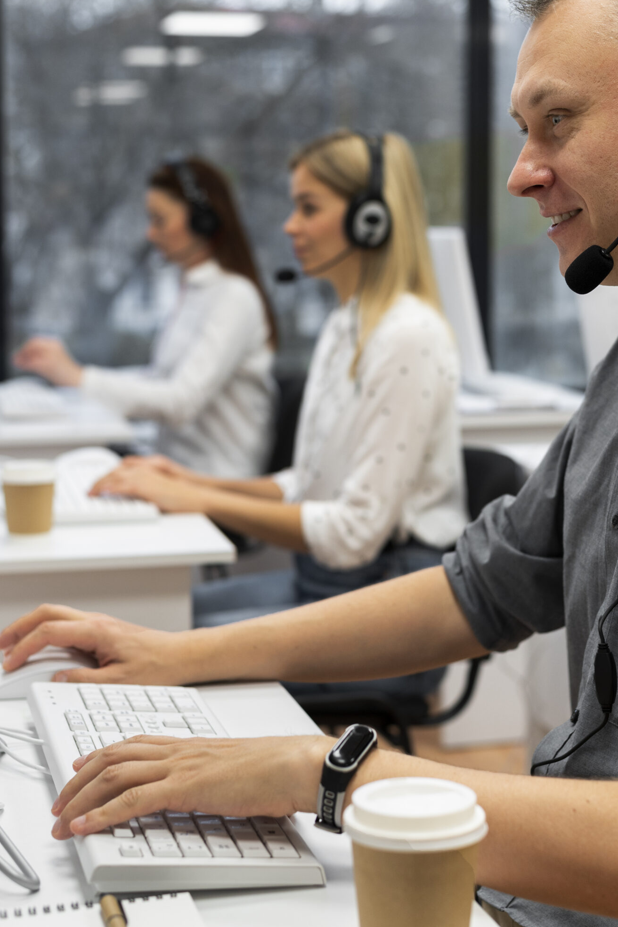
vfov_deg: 30.9
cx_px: 379
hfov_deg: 20.9
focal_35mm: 65
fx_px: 1674
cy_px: 408
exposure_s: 1/250
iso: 800
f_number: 3.2
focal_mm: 50
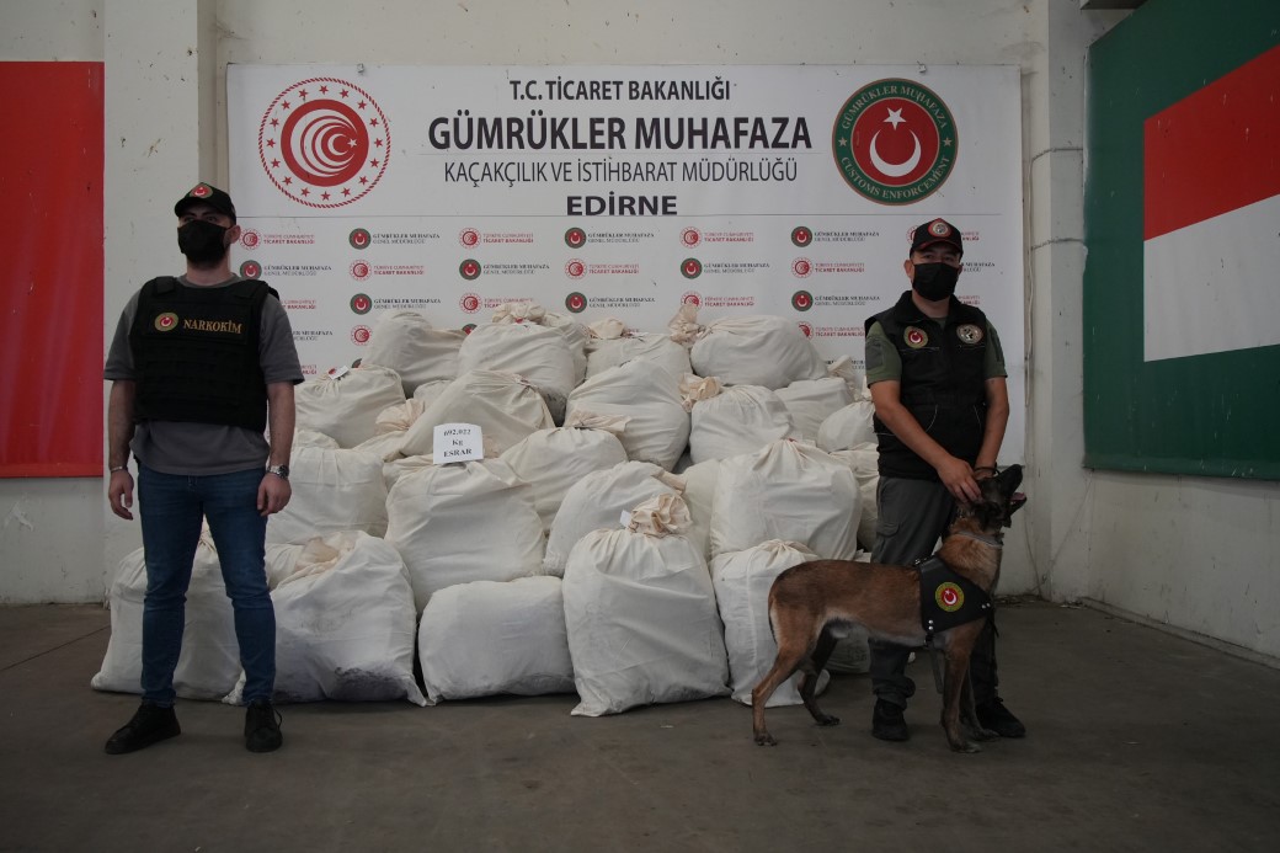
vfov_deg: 40.0
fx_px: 1173
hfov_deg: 57.2
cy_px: 426
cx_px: 640
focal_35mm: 33
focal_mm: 33
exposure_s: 1/160
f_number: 4
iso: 3200
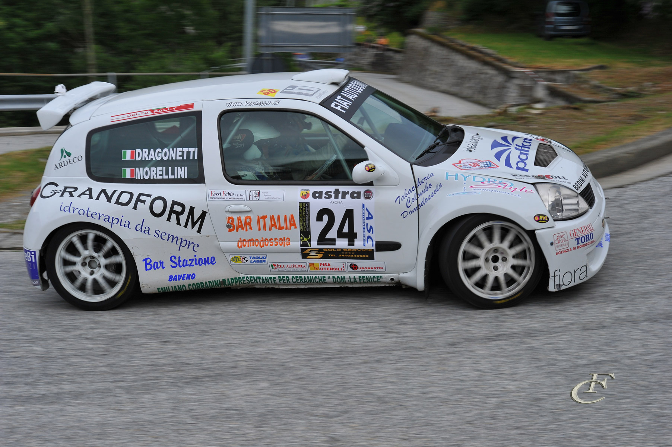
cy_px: 224
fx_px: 1306
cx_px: 336
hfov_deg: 28.9
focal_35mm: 70
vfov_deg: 19.4
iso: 320
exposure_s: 1/160
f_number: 13
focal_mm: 70
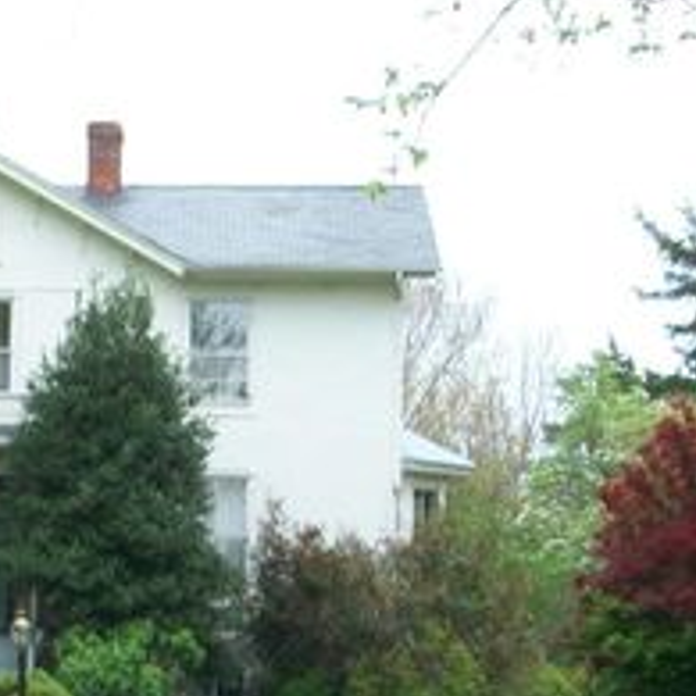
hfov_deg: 14.3
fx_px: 2730
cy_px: 480
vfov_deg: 14.5
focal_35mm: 120
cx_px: -7
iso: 80
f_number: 3.6
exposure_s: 1/125
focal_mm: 8.8
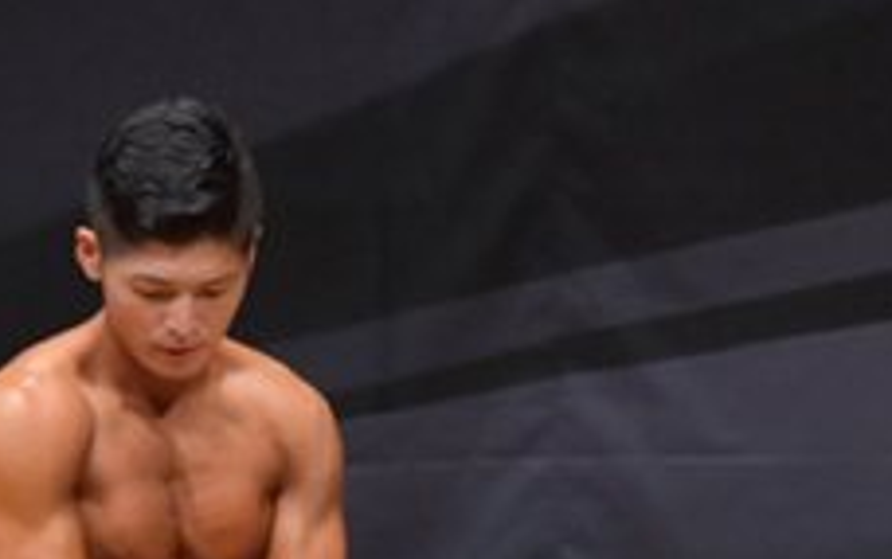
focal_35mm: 933
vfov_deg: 1.4
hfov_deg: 2.3
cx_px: 115
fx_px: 22704
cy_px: 926
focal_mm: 180
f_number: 5.6
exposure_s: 1/400
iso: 6400
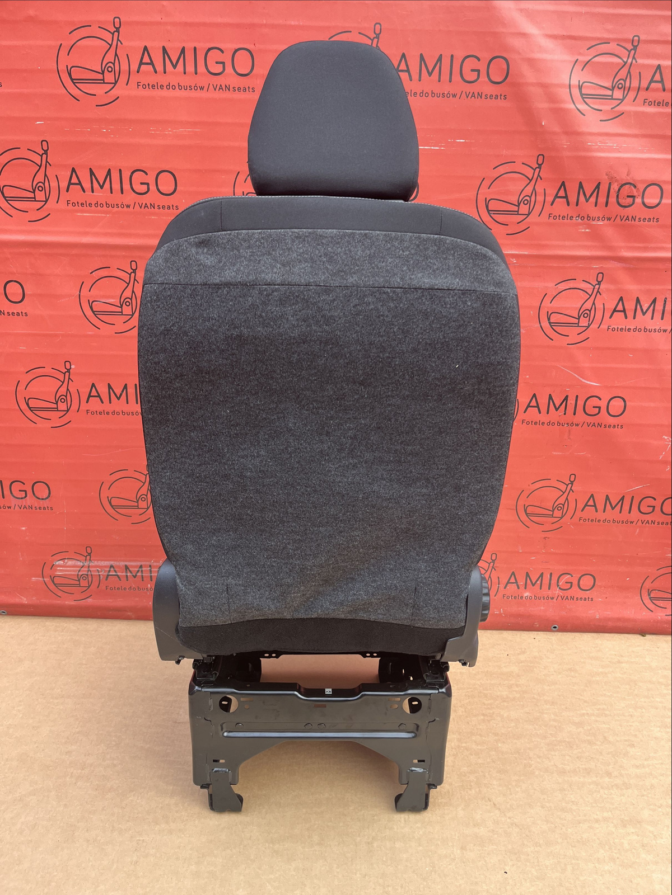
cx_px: 336
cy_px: 448
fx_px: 673
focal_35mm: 26
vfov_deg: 67.3
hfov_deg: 53.1
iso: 64
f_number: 1.6
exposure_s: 1/122
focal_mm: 5.1
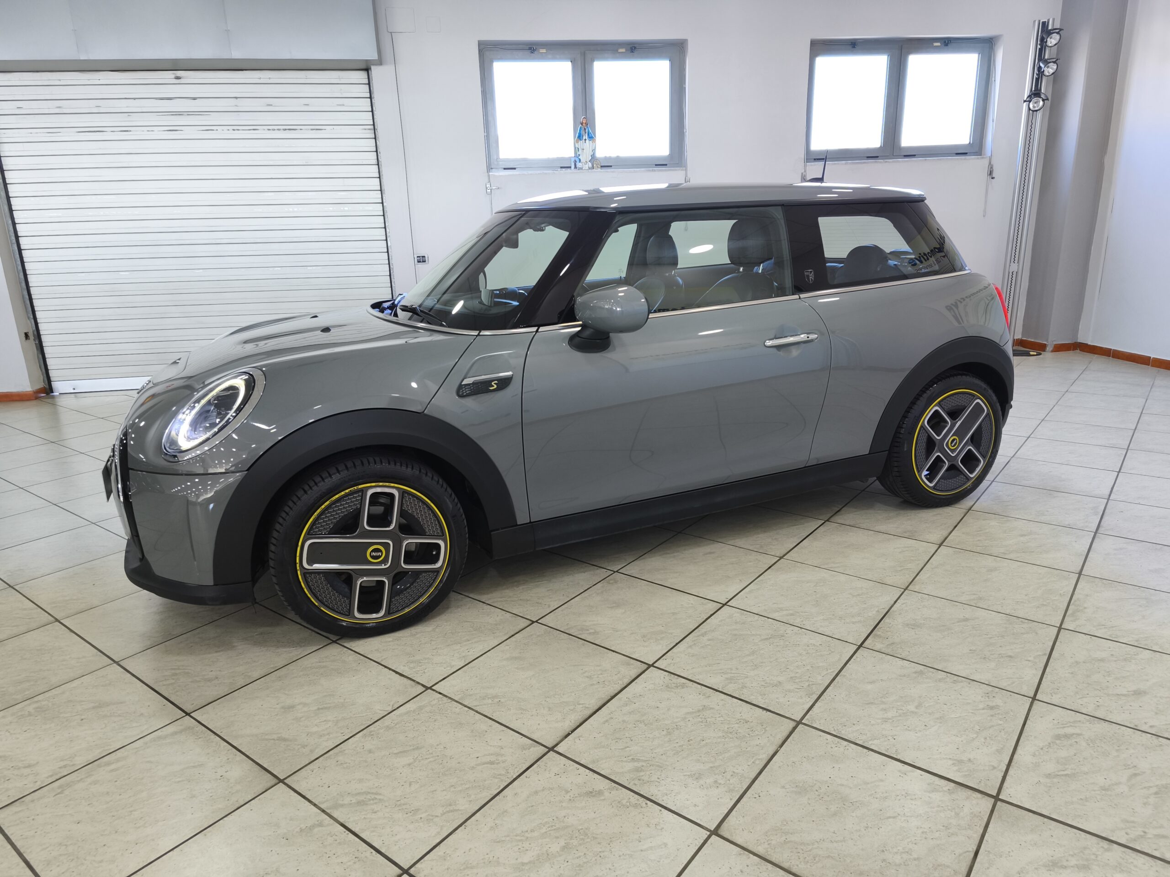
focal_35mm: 23
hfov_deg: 73.9
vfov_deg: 58.9
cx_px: 585
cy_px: 438
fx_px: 777
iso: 125
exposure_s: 1/50
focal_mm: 5.35
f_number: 1.7
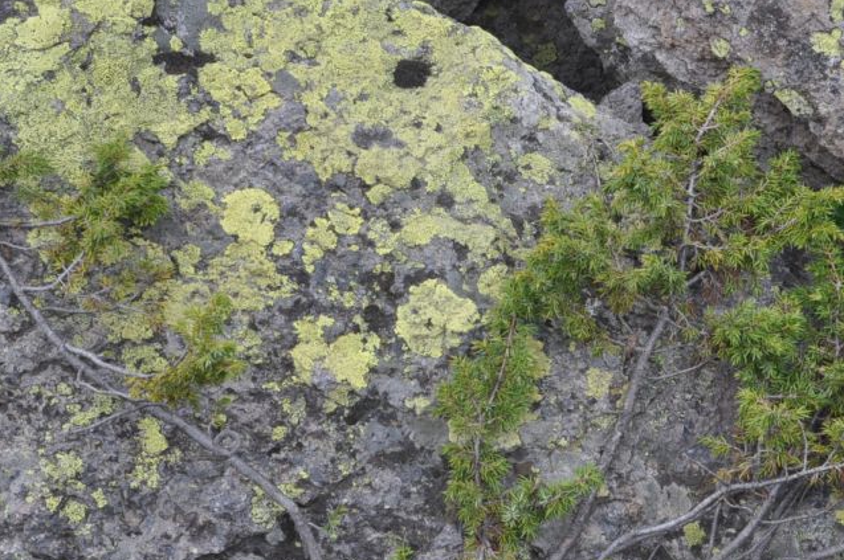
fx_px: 2295
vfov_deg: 13.9
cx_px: 477
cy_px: 355
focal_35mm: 98
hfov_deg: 20.8
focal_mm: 32
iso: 400
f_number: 8
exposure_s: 1/320
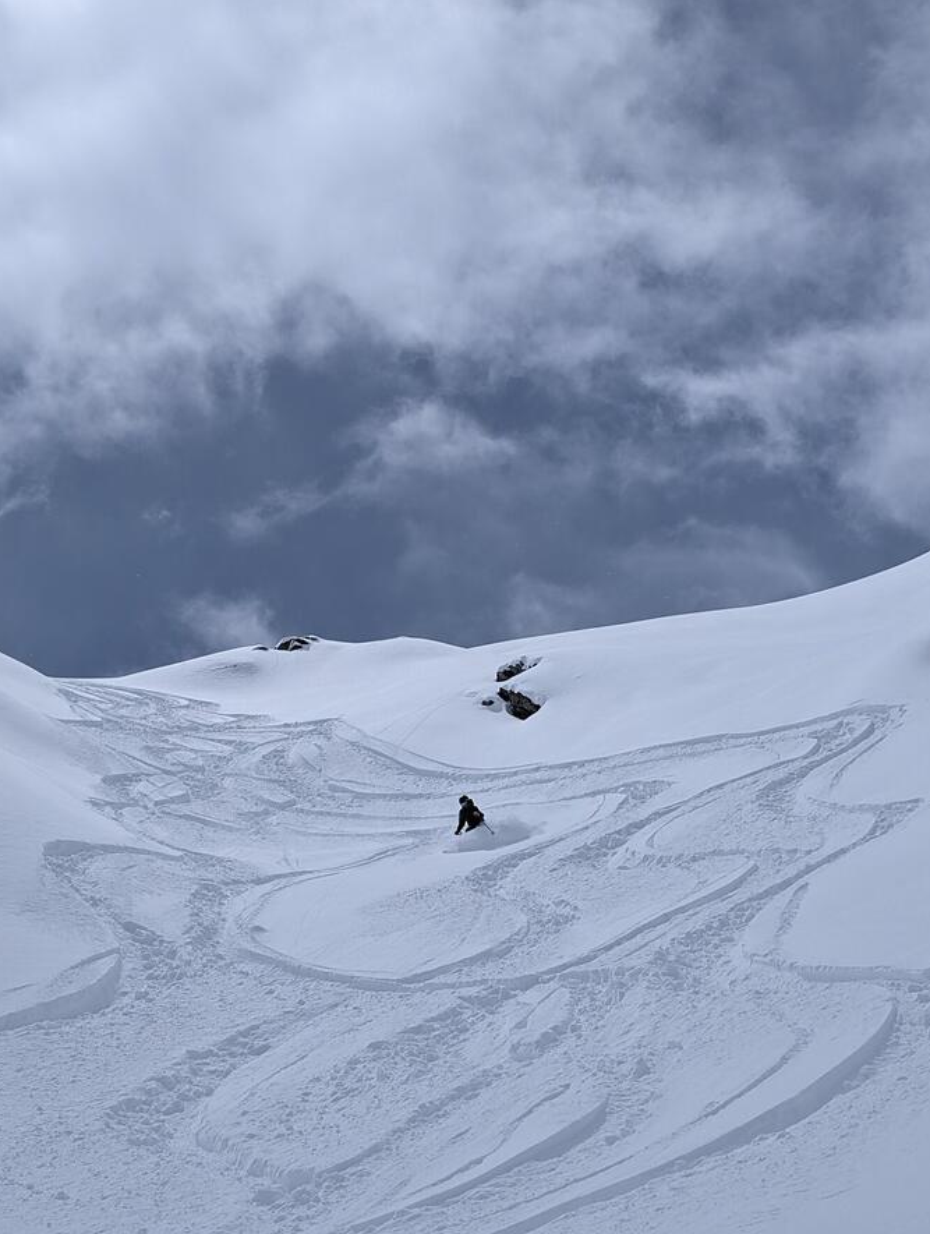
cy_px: 692
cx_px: 399
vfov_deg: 33.7
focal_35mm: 57
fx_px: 2035
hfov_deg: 25.7
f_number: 1.68
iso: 23
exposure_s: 1/10526
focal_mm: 6.9
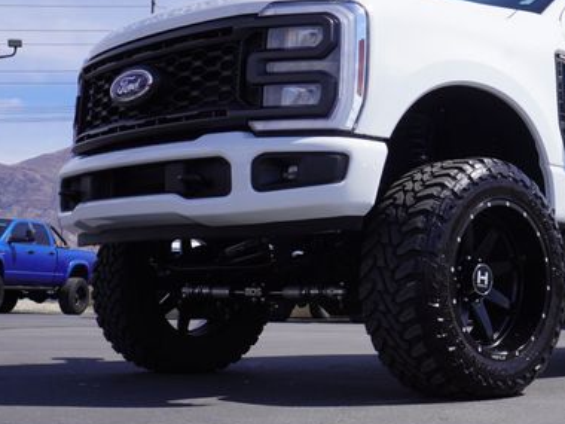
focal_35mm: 61
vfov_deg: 24.0
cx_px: 468
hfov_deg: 30.8
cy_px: 144
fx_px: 993
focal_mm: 25
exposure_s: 1/160
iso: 100
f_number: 11
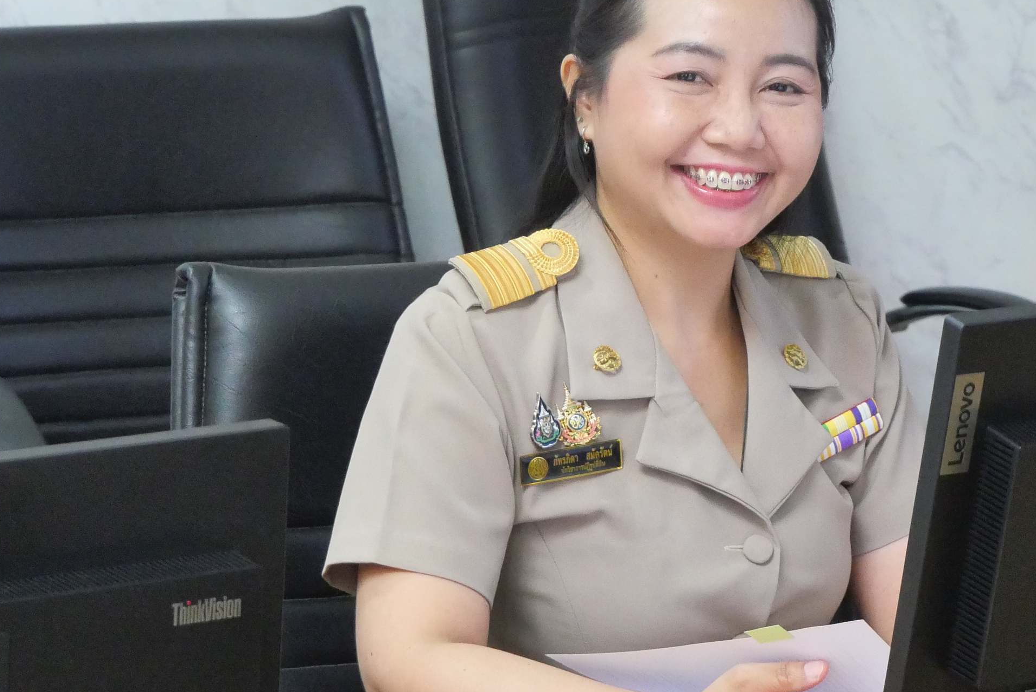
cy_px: 257
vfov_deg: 5.7
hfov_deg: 8.6
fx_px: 6910
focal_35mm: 240
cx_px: 736
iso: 3200
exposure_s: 1/20
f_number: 7.1
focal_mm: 60
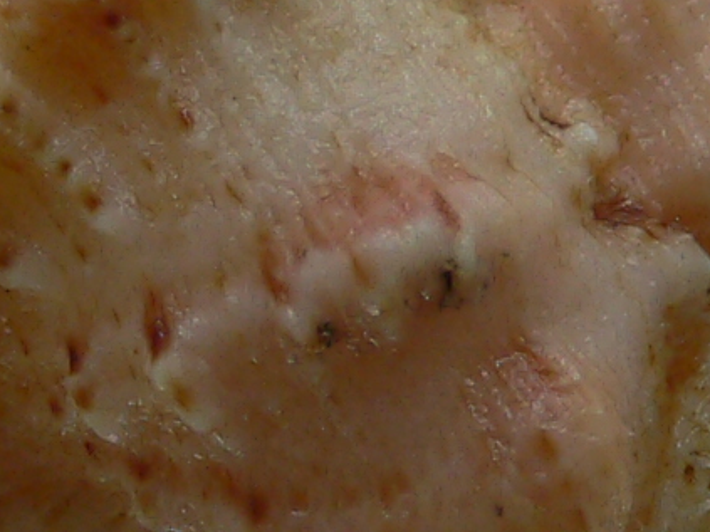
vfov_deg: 8.8
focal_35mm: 167
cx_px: 117
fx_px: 3424
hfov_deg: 11.8
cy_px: 497
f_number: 2.8
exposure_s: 1/80
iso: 80
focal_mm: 4.6
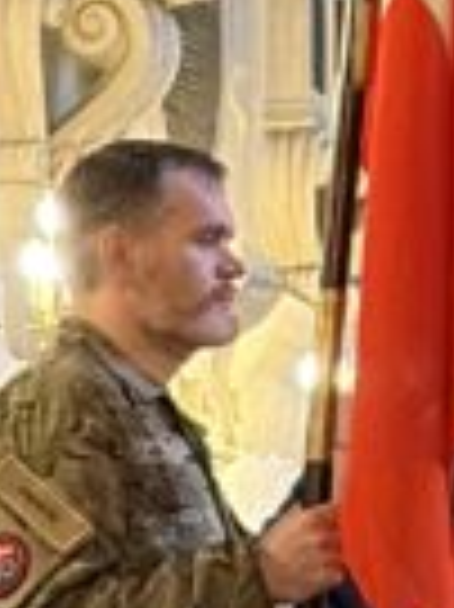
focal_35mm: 394
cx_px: 1169
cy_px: 743
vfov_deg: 5.0
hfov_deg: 3.7
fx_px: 6901
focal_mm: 5.96
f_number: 1.6
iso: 200
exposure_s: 1/33
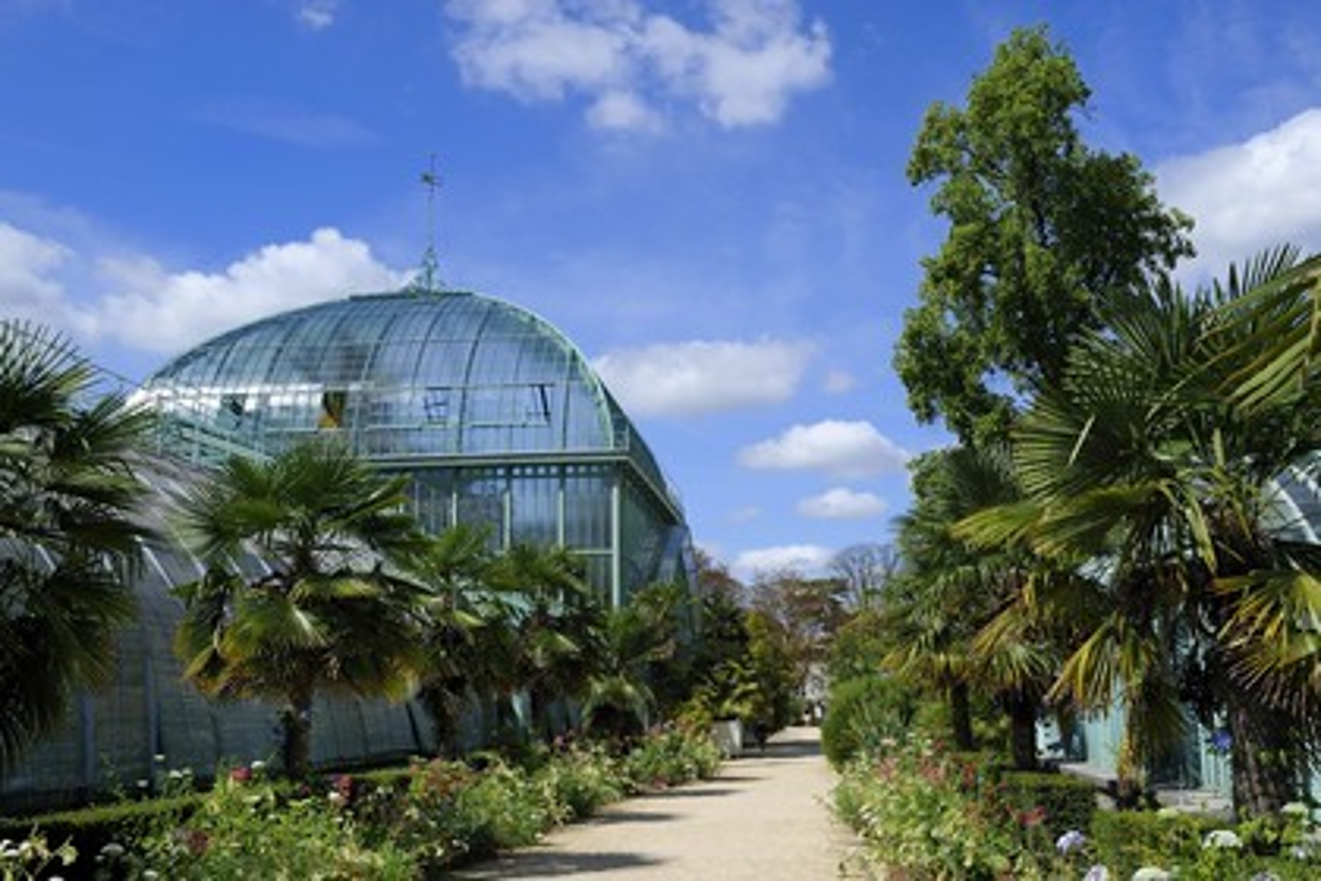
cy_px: 440
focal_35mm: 38
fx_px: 1394
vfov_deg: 35.1
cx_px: 660
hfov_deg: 50.7
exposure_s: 1/200
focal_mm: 38
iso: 200
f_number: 13
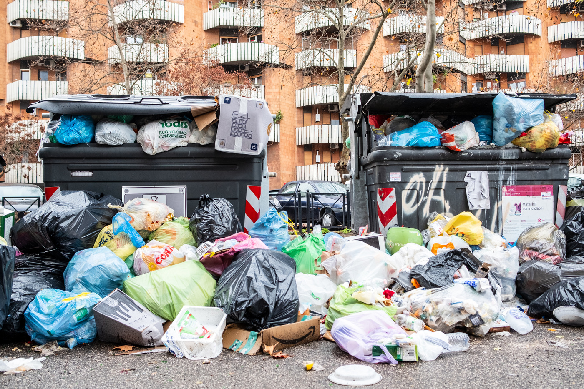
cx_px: 292
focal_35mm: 35
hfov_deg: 54.4
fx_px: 568
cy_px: 194
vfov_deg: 37.8
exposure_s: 1/320
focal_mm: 23
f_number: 4
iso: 500
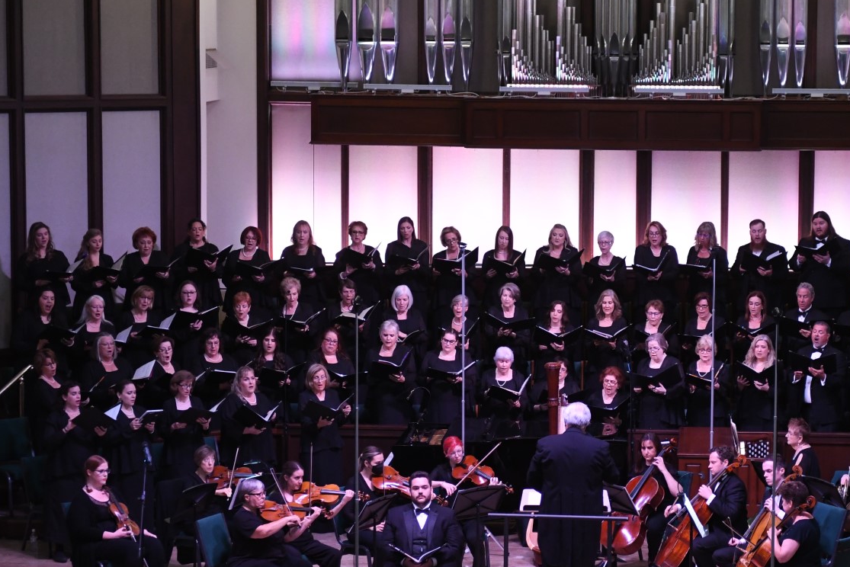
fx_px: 2881
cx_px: 598
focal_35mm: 122
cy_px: 309
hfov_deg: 16.7
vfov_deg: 11.2
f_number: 2.8
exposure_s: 1/250
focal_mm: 56
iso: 2500
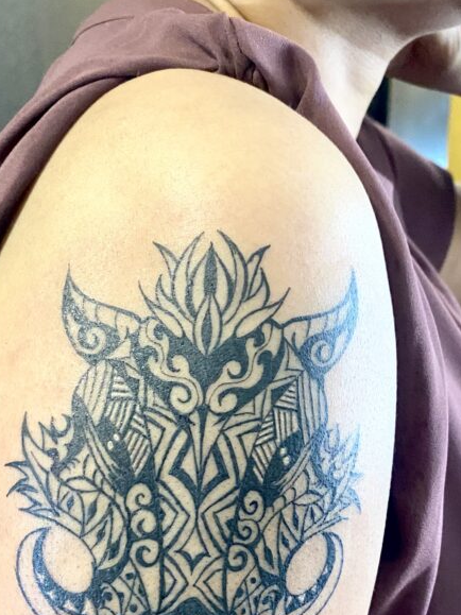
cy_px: 456
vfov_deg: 40.2
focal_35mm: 46
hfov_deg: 31.5
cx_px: 228
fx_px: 817
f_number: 1.8
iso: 500
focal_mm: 4.25
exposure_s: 1/50
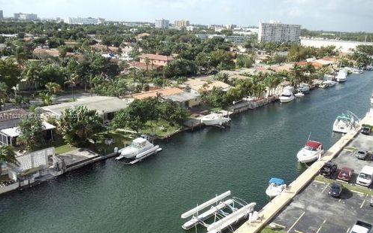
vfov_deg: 27.4
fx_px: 478
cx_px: 186
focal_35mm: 47
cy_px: 117
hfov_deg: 42.6
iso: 100
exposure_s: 1/200
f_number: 7.1
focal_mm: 6
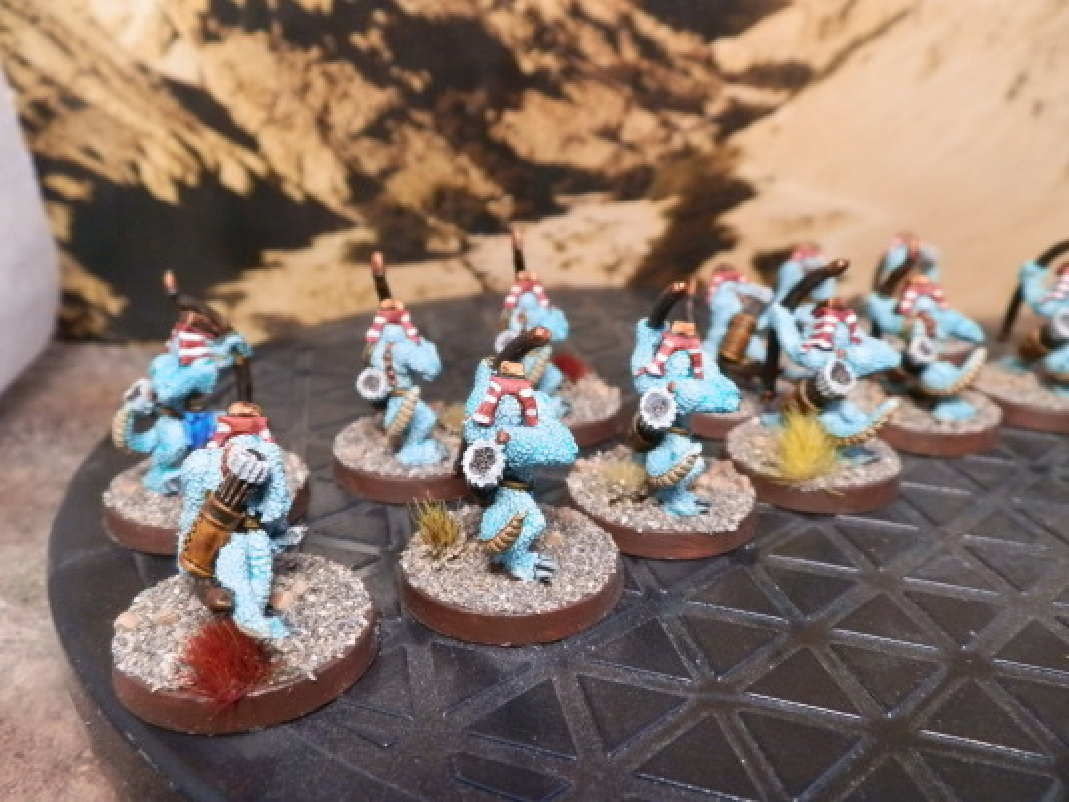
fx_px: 865
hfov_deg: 63.4
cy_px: 401
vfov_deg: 49.7
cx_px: 534
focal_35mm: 28
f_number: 3.1
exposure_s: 1/125
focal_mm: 5
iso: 400
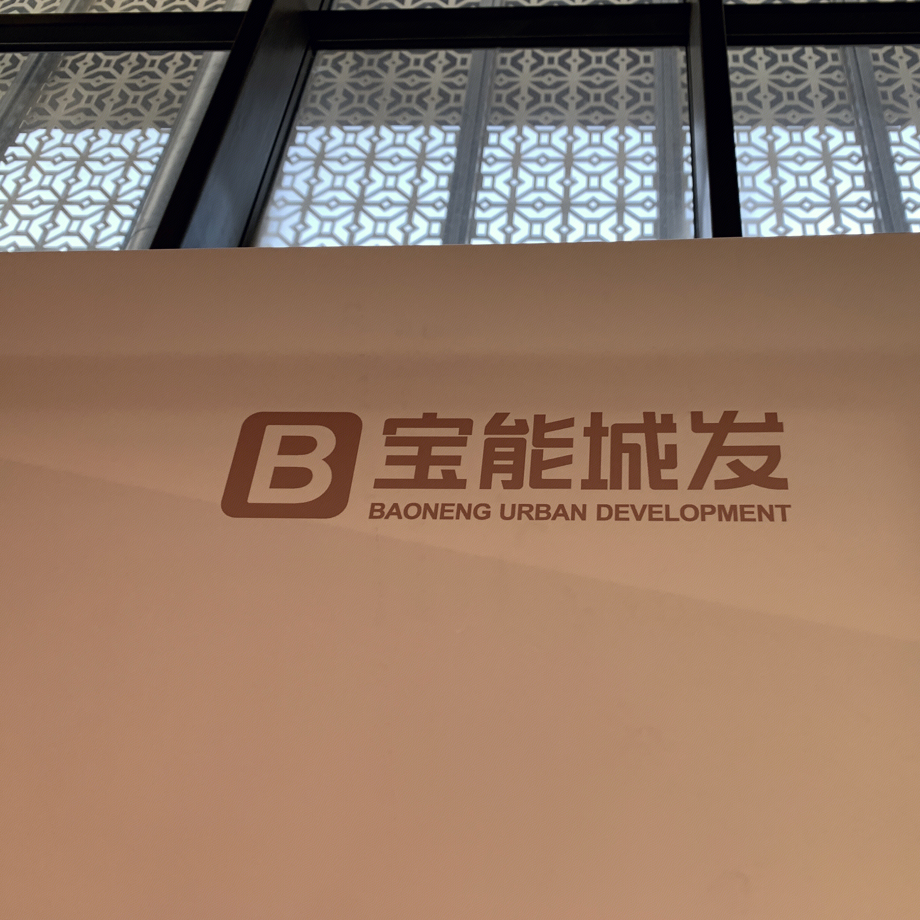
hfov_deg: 52.4
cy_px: 463
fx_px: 932
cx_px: 518
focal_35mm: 31
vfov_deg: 52.5
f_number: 1.8
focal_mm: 4.25
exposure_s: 1/120
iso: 64
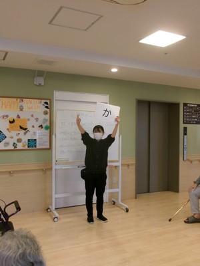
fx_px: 277
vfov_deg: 51.4
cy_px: 133
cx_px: 100
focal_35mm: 36
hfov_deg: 39.7
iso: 185
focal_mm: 6.4
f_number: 4.5
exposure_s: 1/34
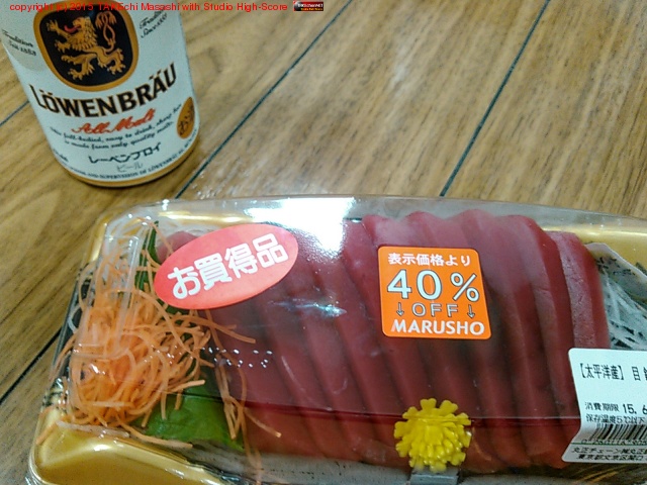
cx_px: 324
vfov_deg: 46.8
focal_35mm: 30
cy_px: 242
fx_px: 561
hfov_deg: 60.0
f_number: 2.4
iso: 500
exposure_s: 1/16.7
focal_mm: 4
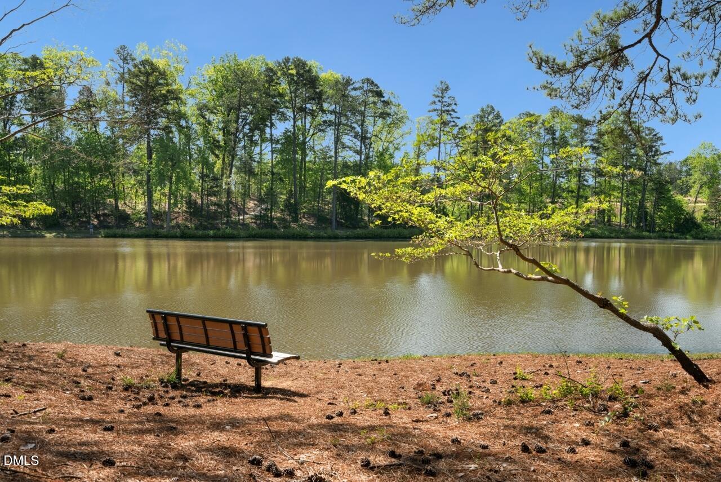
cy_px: 241
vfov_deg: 37.9
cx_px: 360
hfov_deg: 54.4
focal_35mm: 35
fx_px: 701
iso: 100
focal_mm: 35
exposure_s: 1/125
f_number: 10
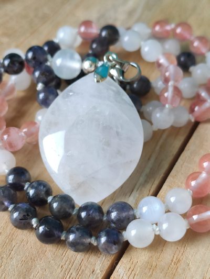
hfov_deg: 53.1
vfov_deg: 67.3
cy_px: 140
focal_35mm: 26
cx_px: 105
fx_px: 210
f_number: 1.75
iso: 169
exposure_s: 1/100
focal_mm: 4.77
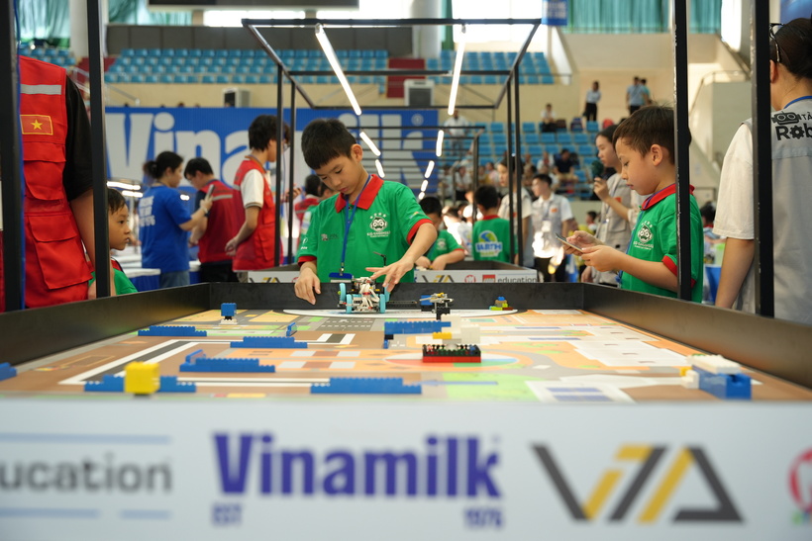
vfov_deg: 30.8
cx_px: 406
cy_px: 270
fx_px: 984
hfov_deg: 44.9
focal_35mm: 44
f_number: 4
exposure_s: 1/125
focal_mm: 43.6
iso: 800
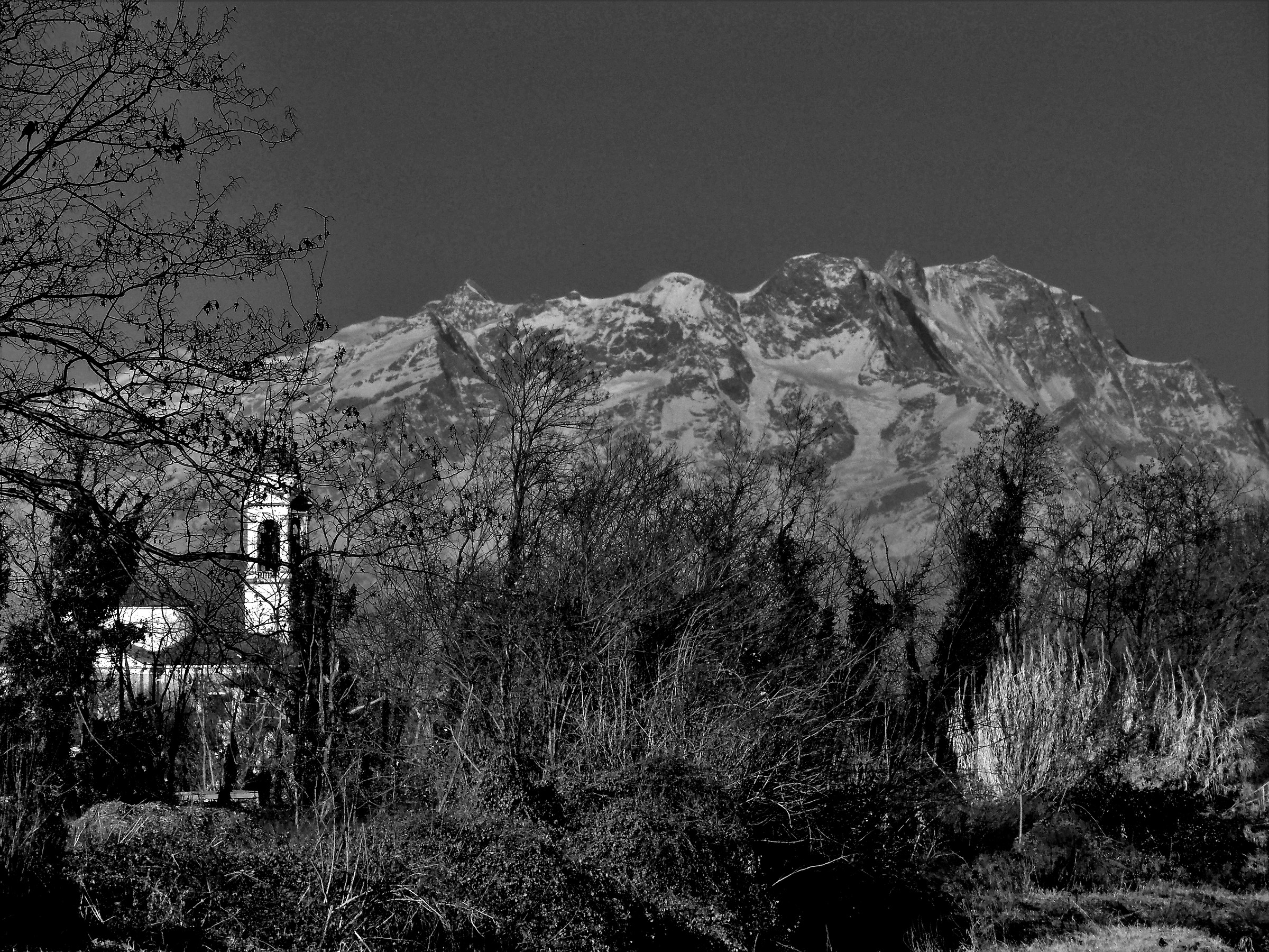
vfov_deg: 3.4
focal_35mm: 435
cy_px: 476
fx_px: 15947
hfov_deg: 4.6
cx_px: 634
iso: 100
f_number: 7.7
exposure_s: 1/160
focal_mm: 77.5
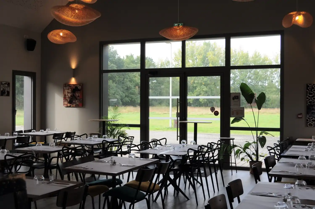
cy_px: 104
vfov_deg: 28.0
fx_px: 419
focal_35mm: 48
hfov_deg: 41.2
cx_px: 158
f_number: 5.6
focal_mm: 32
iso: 250
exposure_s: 1/125
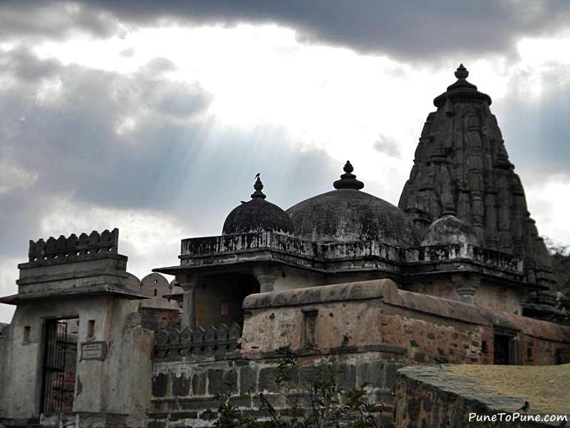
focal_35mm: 83
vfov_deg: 17.8
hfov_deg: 23.6
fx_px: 1367
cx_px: 285
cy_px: 214
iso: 80
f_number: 4.5
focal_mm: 15.1
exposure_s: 1/801
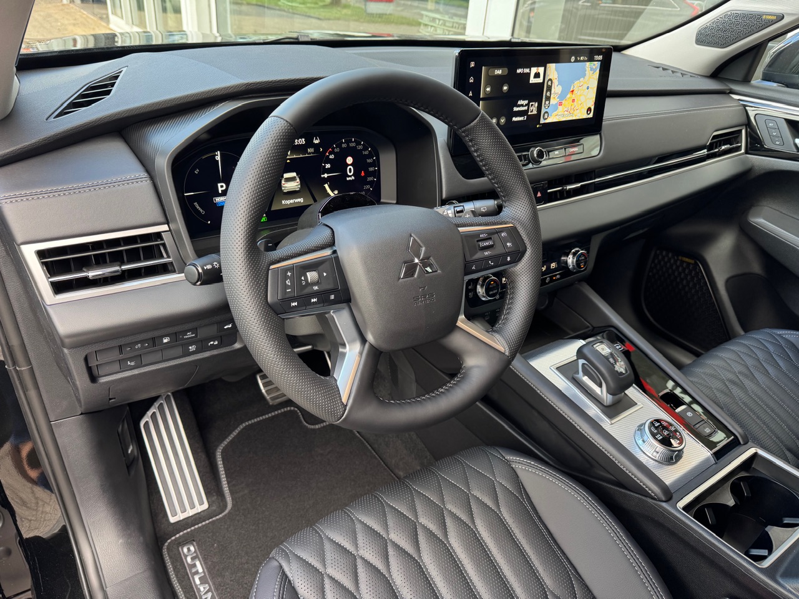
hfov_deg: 71.6
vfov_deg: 56.8
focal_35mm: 24
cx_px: 400
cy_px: 300
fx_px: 554
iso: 100
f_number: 1.78
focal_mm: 6.76
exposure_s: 1/121
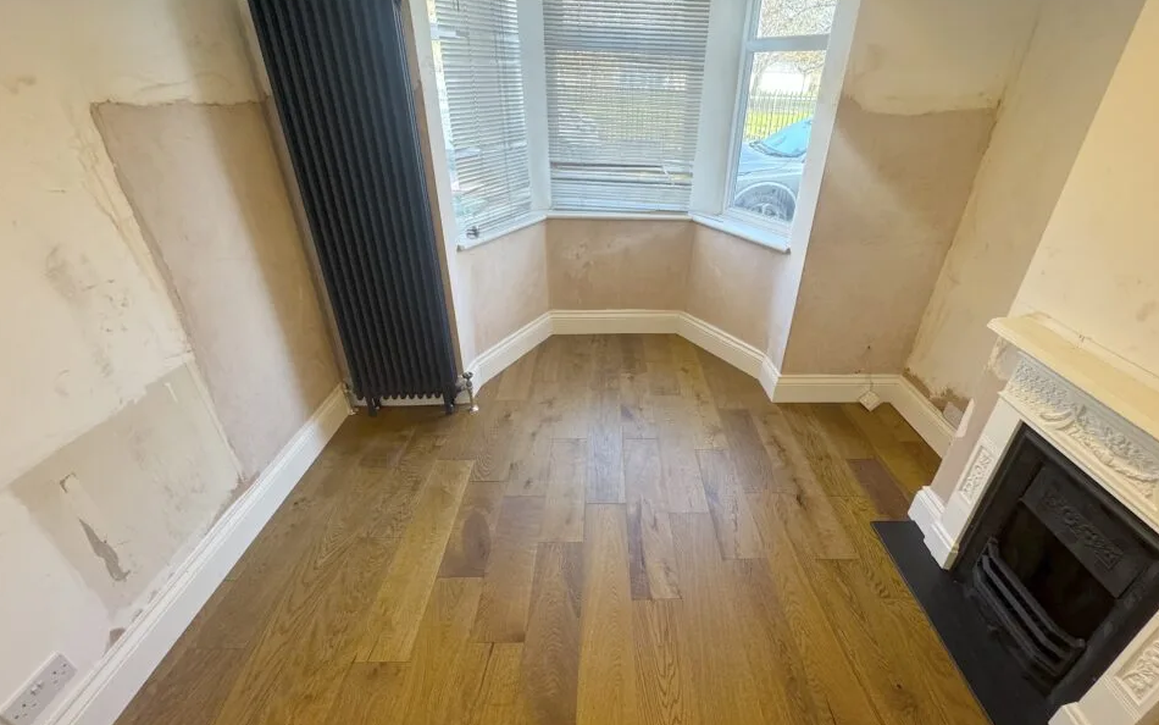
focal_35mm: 16
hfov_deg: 97.7
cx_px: 616
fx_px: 505
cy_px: 358
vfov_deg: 71.3
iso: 250
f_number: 2.2
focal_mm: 2.22
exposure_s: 1/100
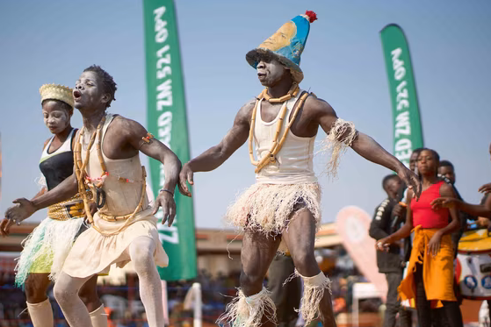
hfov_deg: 17.9
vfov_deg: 12.0
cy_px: 214
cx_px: 233
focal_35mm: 114
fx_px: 1555
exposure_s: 1/8000
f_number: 1.8
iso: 250
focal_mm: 85
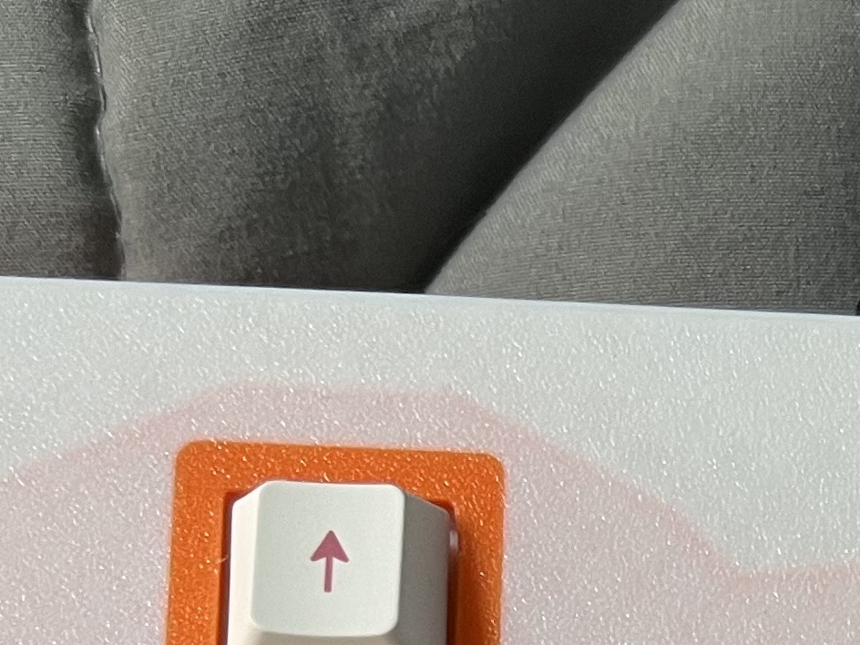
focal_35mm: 111
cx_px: 981
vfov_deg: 12.1
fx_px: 2758
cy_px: 1233
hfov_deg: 17.1
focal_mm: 5.7
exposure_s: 1/71
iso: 125
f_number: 1.5
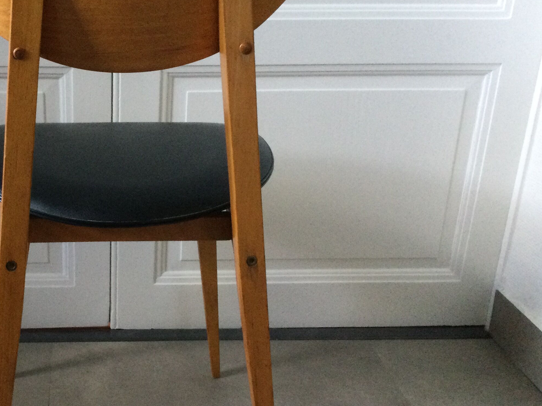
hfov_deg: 36.3
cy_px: 243
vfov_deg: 28.5
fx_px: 799
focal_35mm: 51
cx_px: 111
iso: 250
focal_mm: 3.3
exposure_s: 1/20
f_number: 2.4
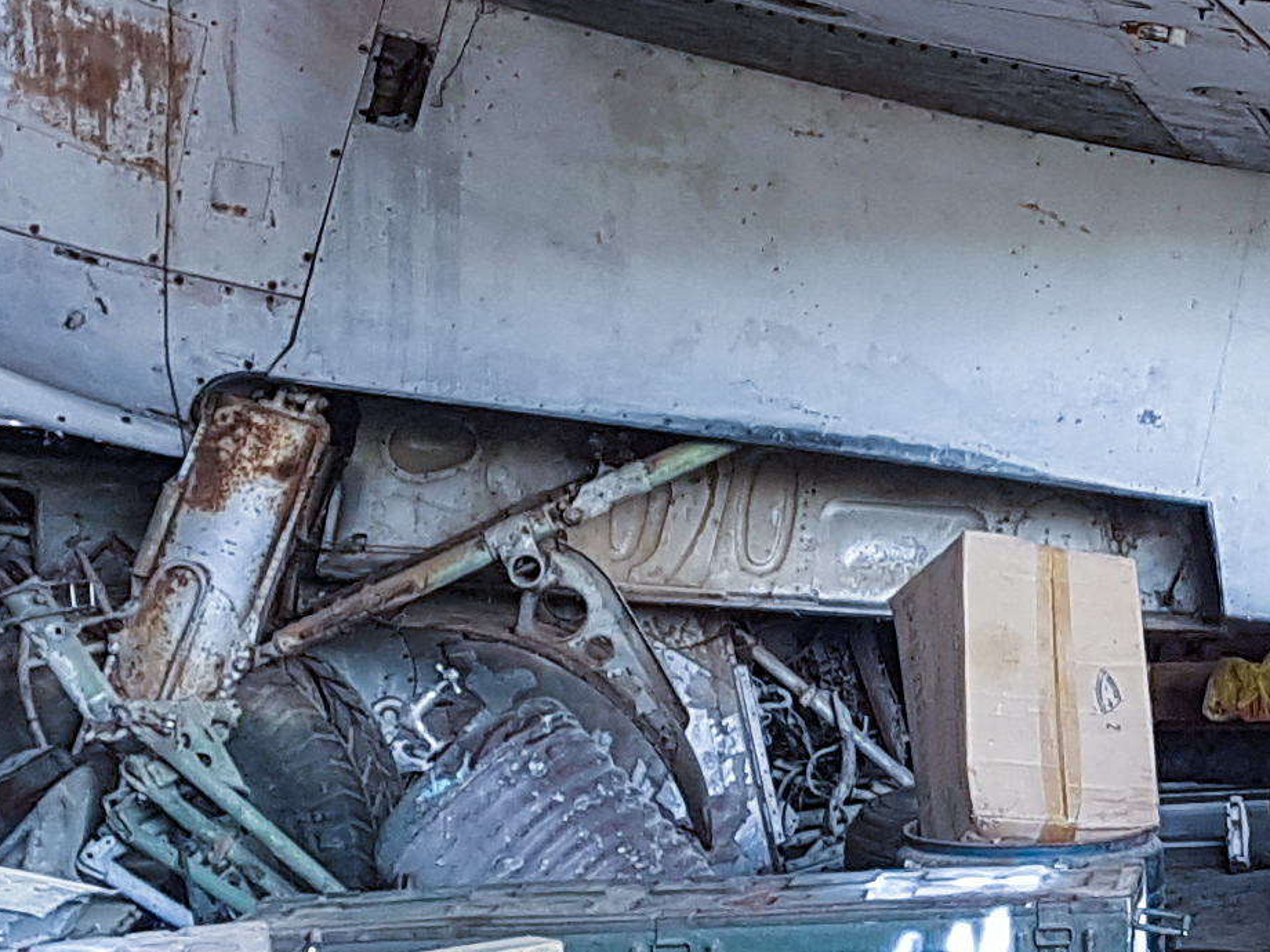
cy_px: 12
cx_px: 1383
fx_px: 4182
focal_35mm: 114
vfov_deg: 12.8
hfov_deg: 16.7
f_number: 1.7
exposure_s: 1/50
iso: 40
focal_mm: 4.2
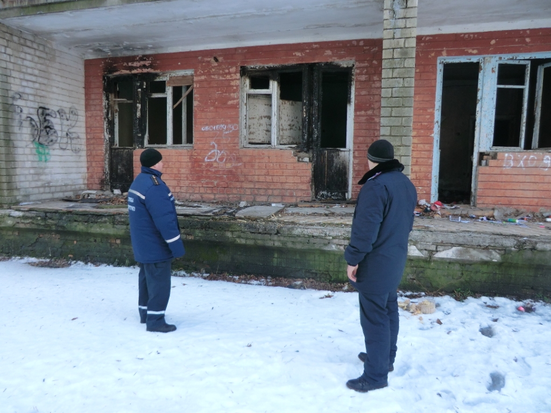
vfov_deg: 56.8
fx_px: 382
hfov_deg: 71.6
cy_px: 206
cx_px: 276
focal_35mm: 24
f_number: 3.2
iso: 100
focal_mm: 4.3
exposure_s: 1/60
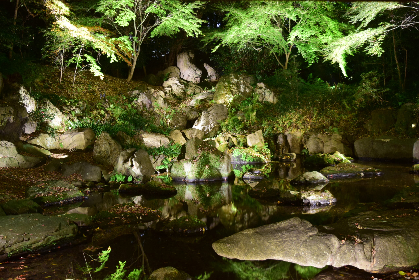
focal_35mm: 39
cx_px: 210
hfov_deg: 49.5
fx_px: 454
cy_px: 140
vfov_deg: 34.3
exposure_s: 1.6
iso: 1600
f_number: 4
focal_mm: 26
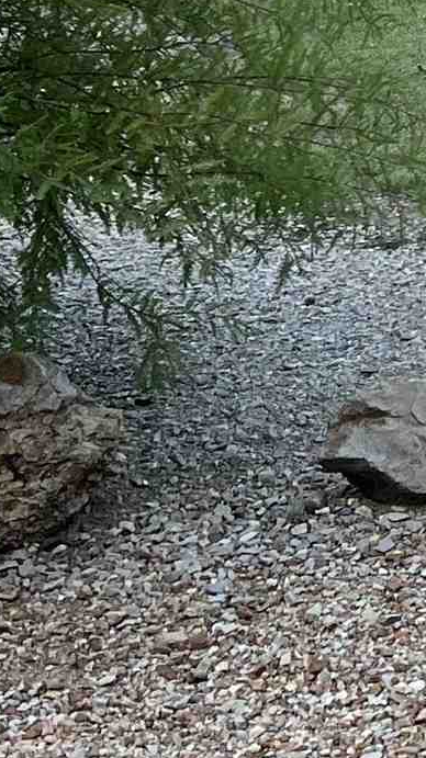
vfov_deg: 15.9
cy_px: -292
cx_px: 1164
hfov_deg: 8.4
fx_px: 2534
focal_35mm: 126
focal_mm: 5.7
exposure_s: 1/552
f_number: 1.5
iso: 50
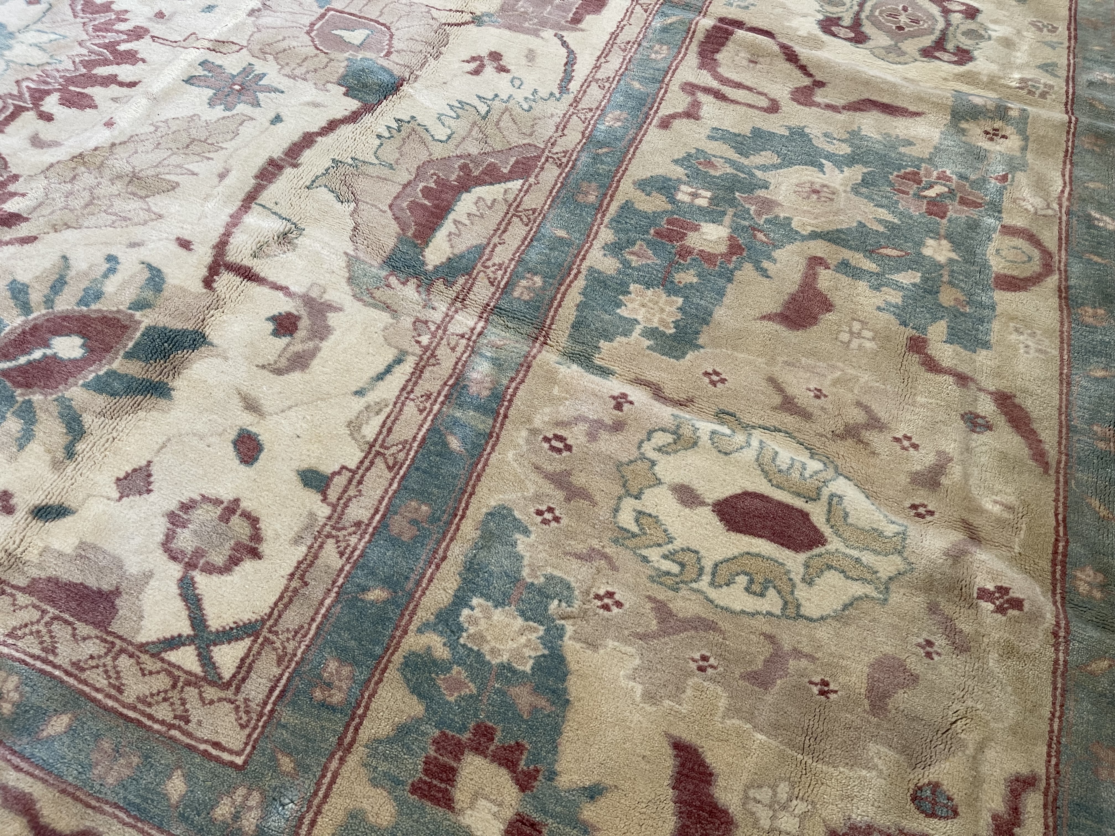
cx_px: 558
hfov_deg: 69.4
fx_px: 805
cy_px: 418
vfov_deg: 54.9
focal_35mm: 25
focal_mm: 5.1
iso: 100
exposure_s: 1/61
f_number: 1.6
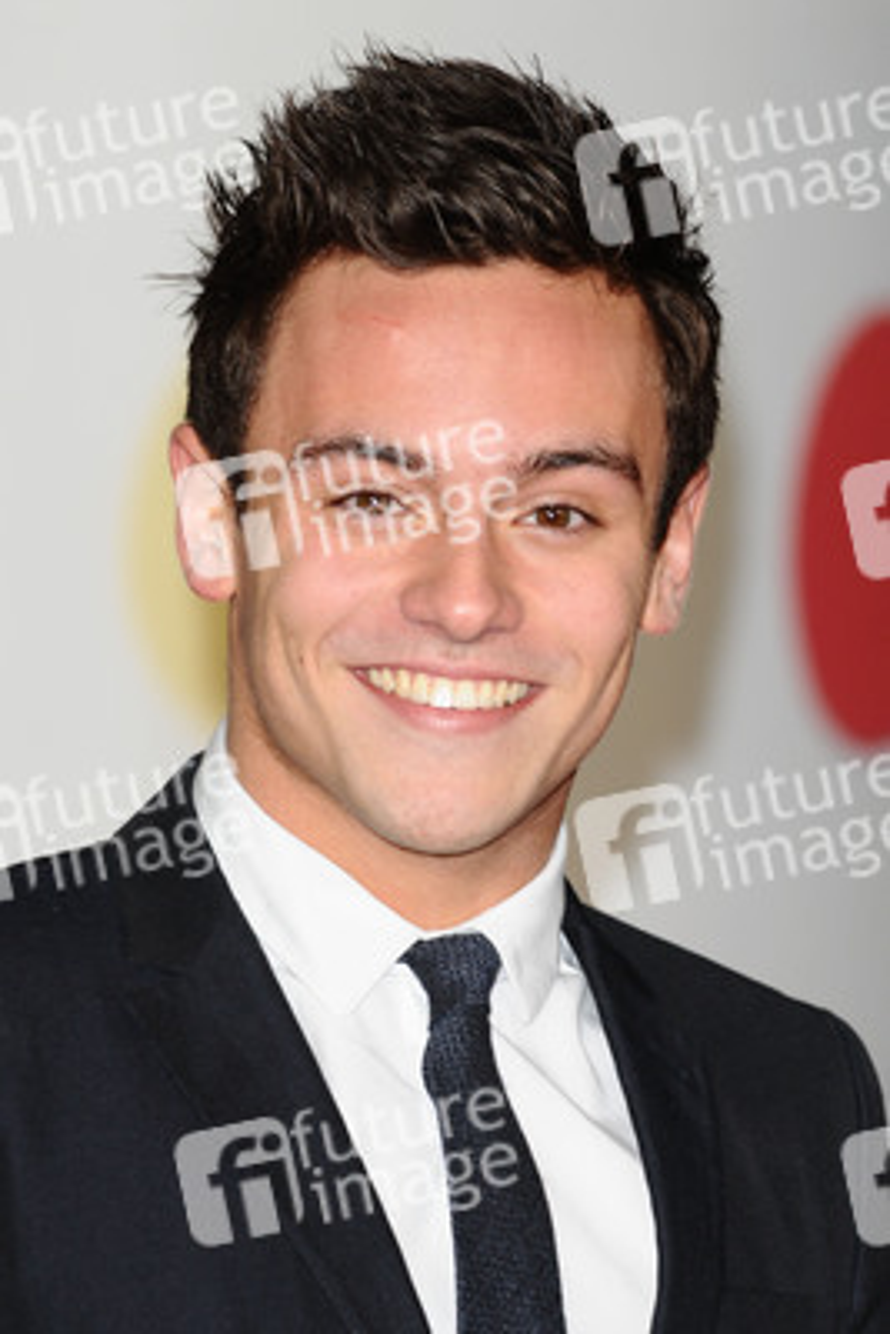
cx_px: 445
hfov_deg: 4.6
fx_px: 11115
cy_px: 667
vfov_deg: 6.9
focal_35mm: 300
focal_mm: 200
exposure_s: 1/160
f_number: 4.5
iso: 320
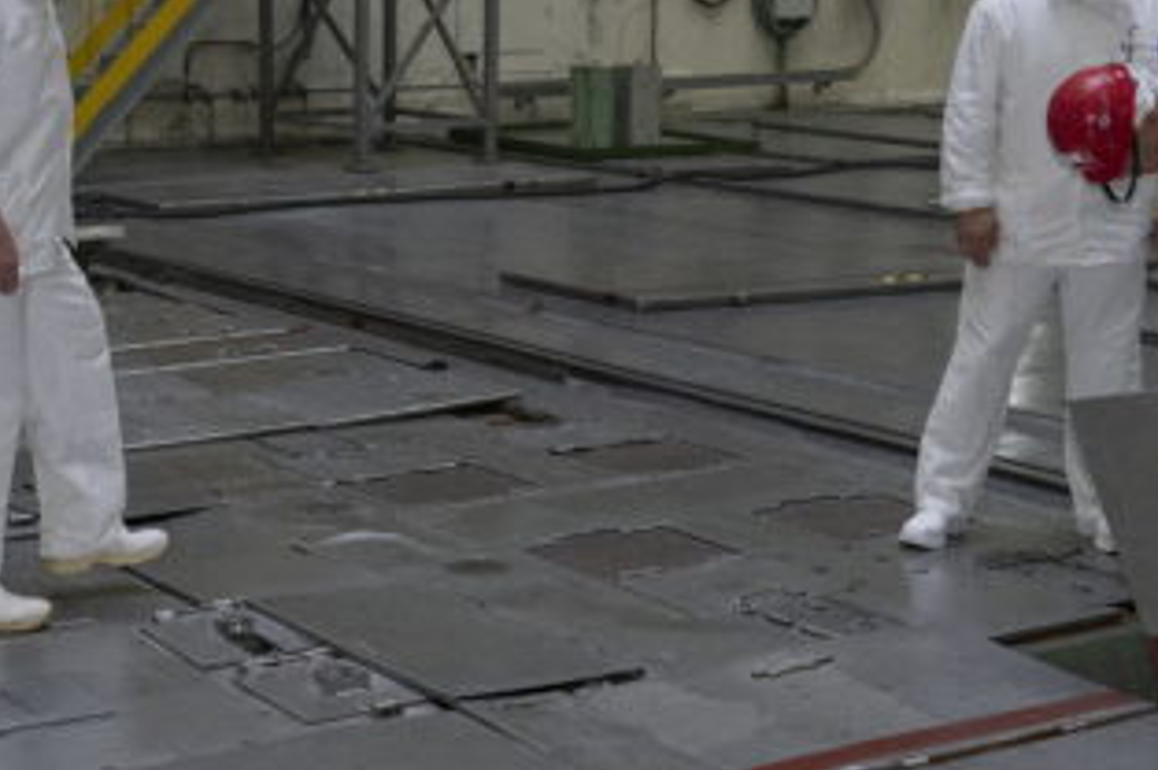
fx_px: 2571
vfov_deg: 17.0
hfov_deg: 25.1
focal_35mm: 80
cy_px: 435
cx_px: 292
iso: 3200
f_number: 5.6
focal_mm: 25
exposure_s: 1/250
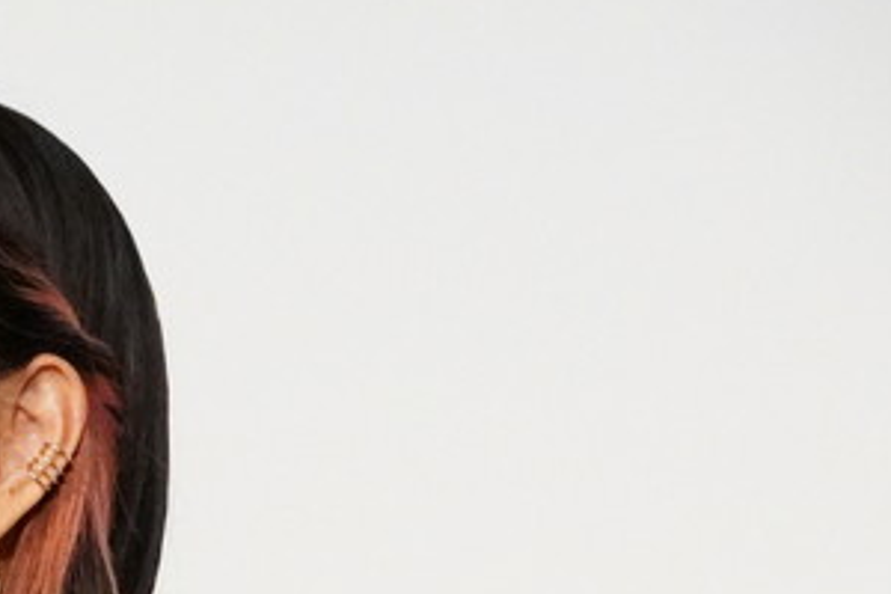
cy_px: 973
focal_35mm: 629
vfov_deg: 2.2
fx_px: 15567
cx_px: -312
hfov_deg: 3.3
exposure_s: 1/320
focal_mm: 126
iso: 16000
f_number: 7.1
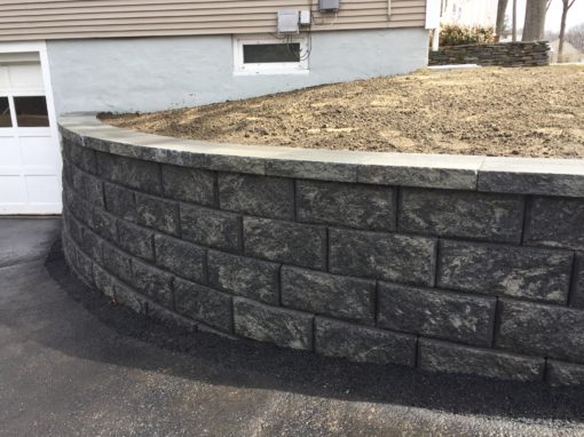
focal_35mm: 29
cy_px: 218
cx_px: 292
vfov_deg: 48.2
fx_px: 489
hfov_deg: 61.7
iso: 32
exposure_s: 1/471
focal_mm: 4.15
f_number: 2.2
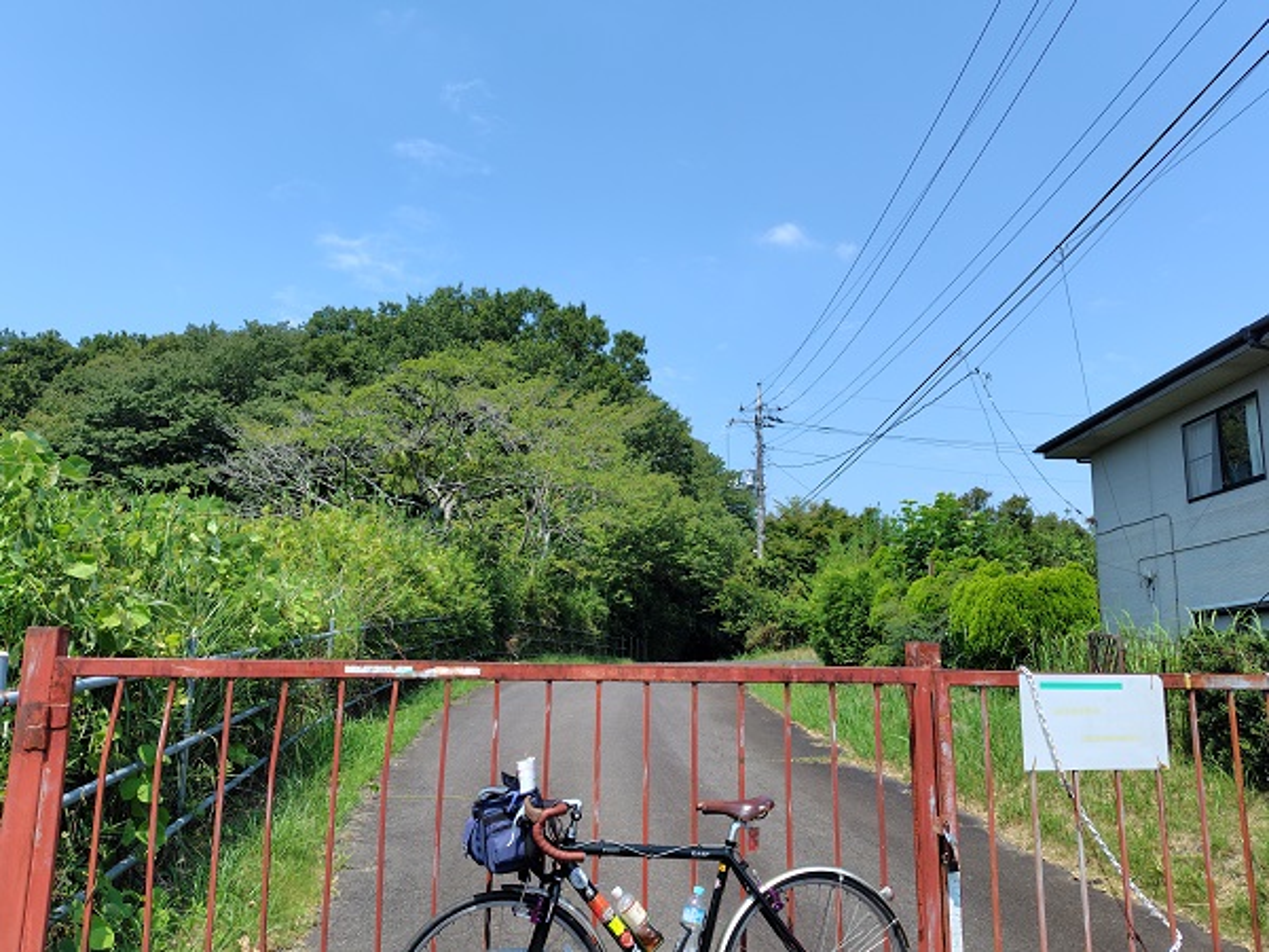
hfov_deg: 73.9
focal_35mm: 23
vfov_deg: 58.9
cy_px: 476
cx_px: 634
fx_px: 843
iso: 50
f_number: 1.9
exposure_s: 1/1109
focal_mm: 5.6
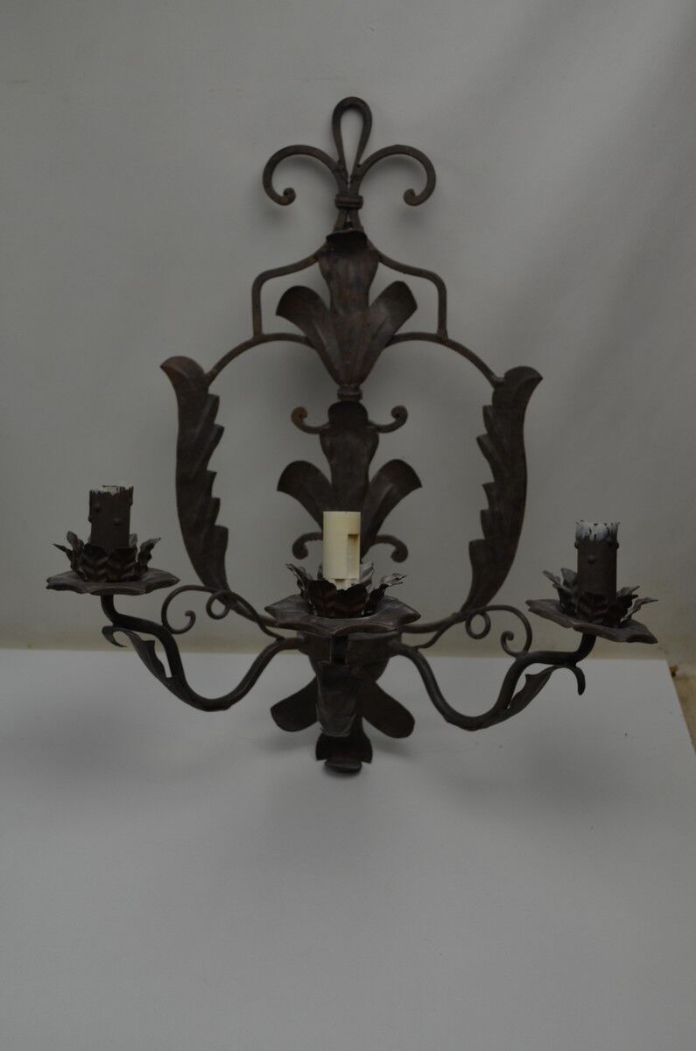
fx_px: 1136
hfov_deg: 34.1
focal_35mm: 39
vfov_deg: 49.6
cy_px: 526
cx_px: 348
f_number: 5.6
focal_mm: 26
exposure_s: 1/125
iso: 220
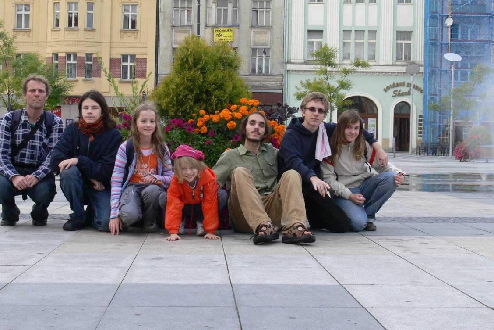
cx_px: 227
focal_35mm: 59
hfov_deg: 33.9
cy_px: 126
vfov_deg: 22.9
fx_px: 810
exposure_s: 1/100
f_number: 5
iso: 100
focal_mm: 10.4
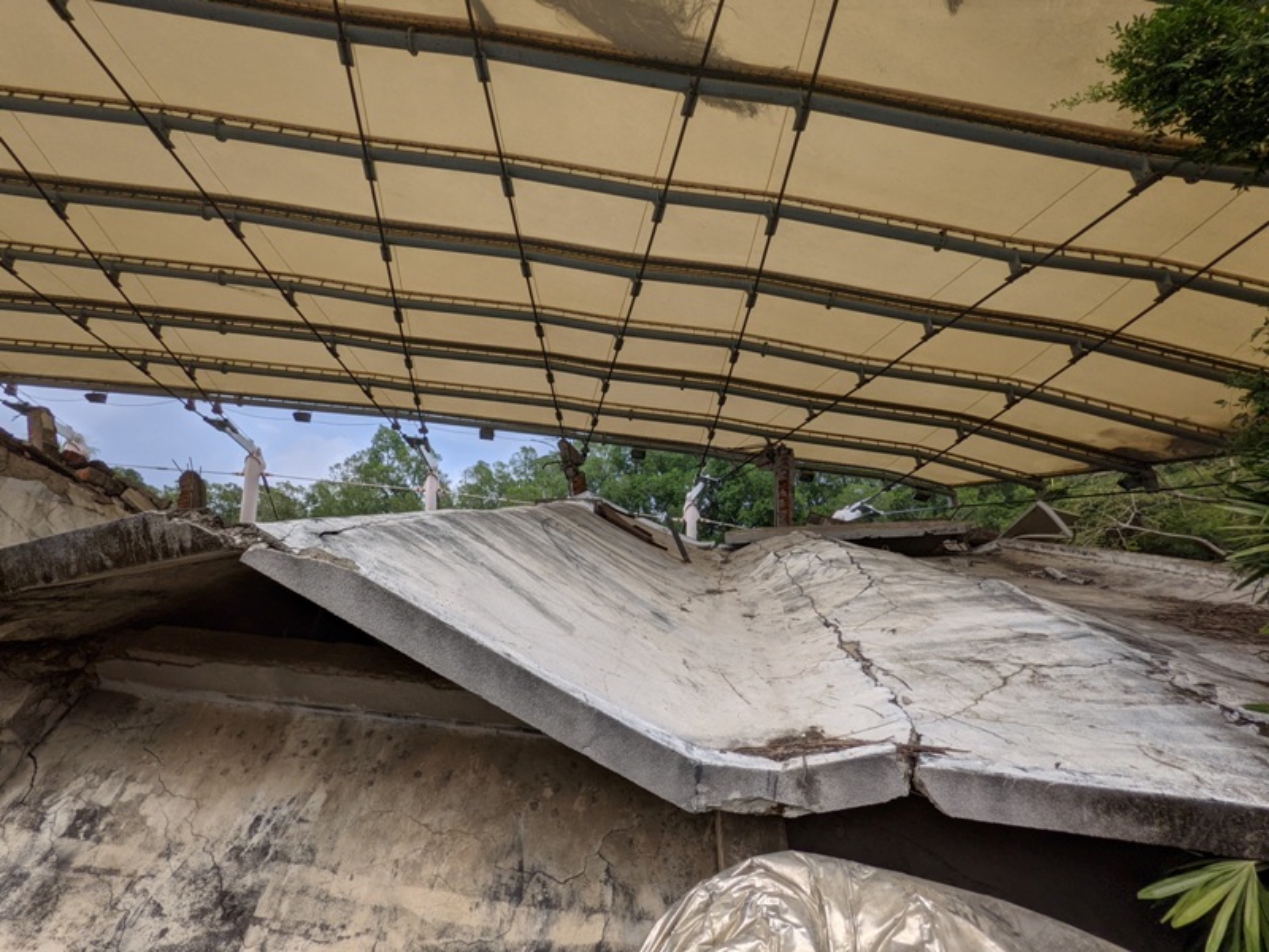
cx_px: 634
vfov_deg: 78.1
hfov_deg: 94.5
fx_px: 587
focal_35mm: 16
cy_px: 476
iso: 33
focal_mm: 2.22
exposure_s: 1/1185
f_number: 2.2
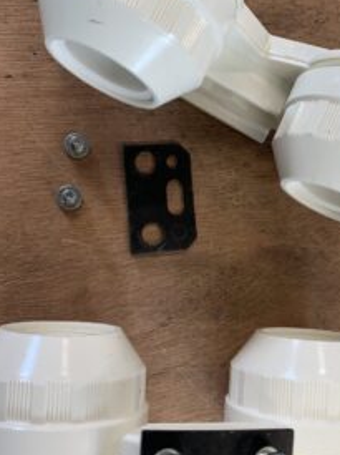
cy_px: 234
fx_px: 538
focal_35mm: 41
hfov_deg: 34.9
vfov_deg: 45.8
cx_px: 209
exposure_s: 1/50
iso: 50
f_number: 1.8
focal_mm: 4.25
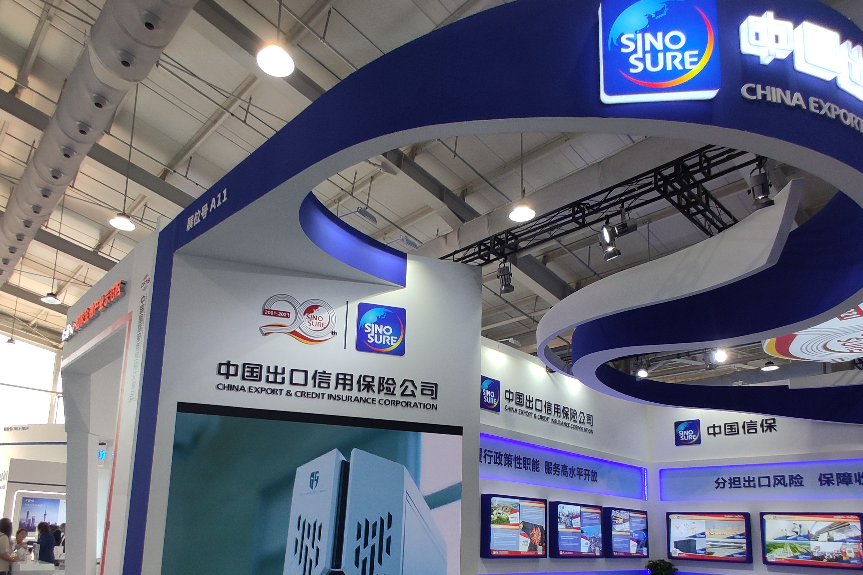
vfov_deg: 54.4
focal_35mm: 22
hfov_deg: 78.3
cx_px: 380
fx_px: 527
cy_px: 434
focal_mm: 2.25
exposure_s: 1/100
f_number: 2.2
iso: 114
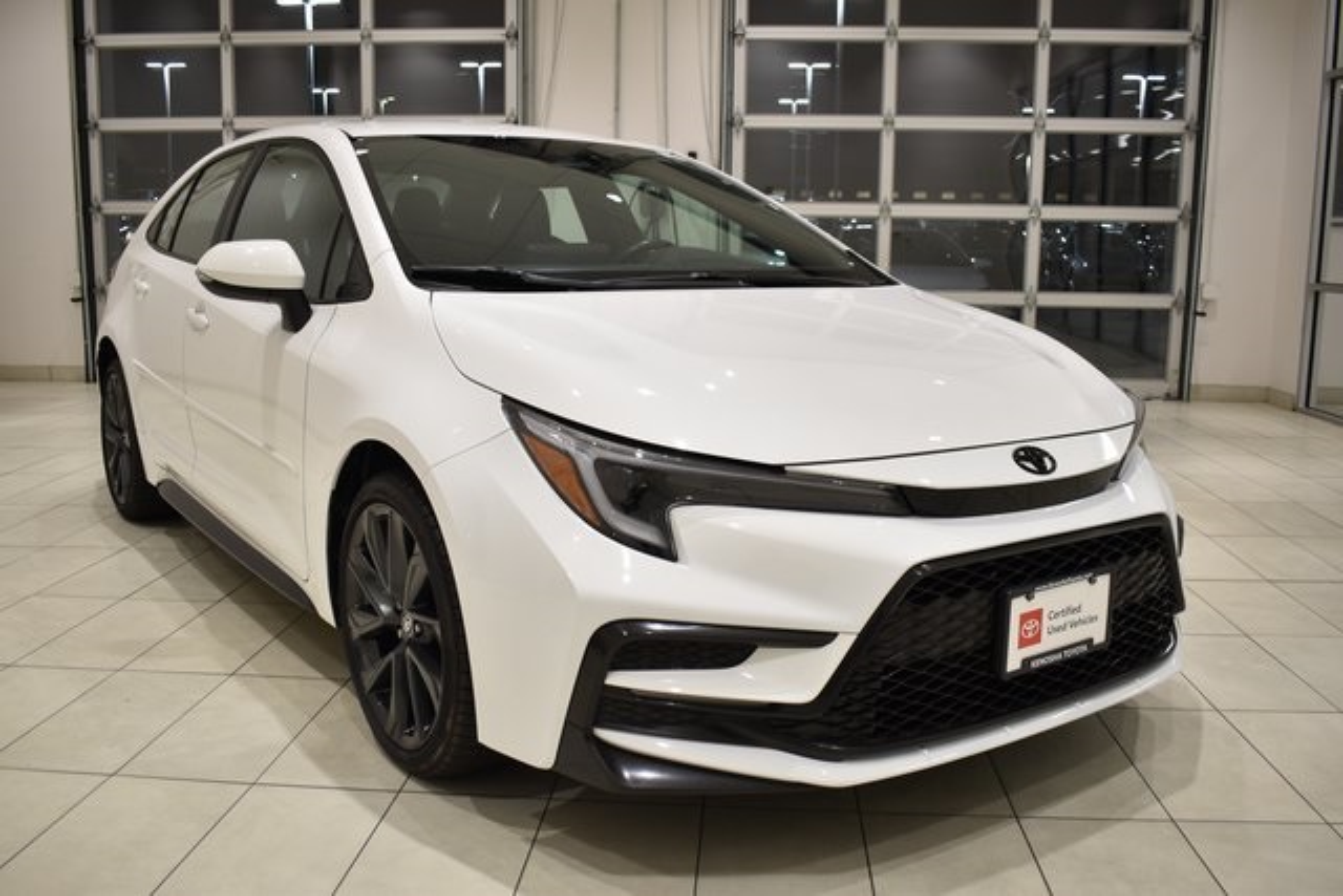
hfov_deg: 57.2
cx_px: 672
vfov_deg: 40.0
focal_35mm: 33
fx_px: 1231
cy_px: 448
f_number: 3.8
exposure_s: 1/30
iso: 140
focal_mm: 22
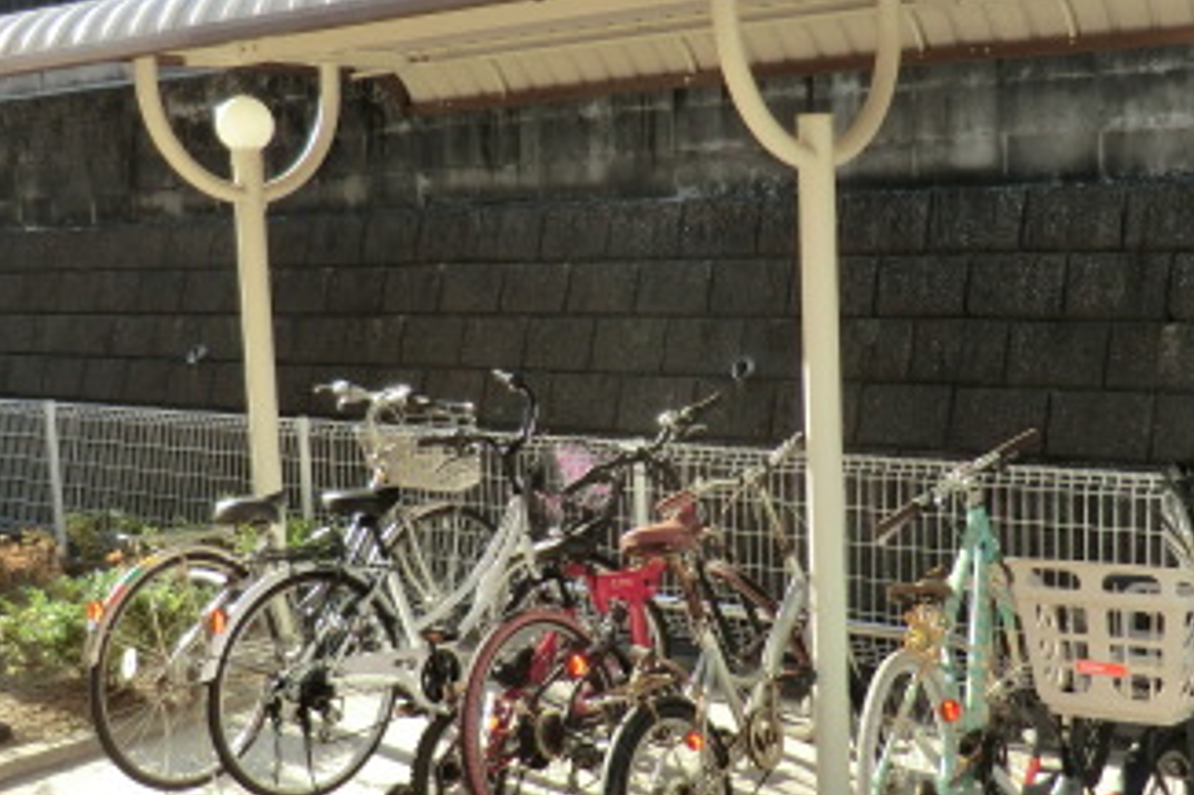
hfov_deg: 39.9
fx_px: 1624
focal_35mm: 49
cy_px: 458
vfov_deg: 27.5
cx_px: 784
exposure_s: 1/250
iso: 80
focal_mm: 4.3
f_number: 3.2
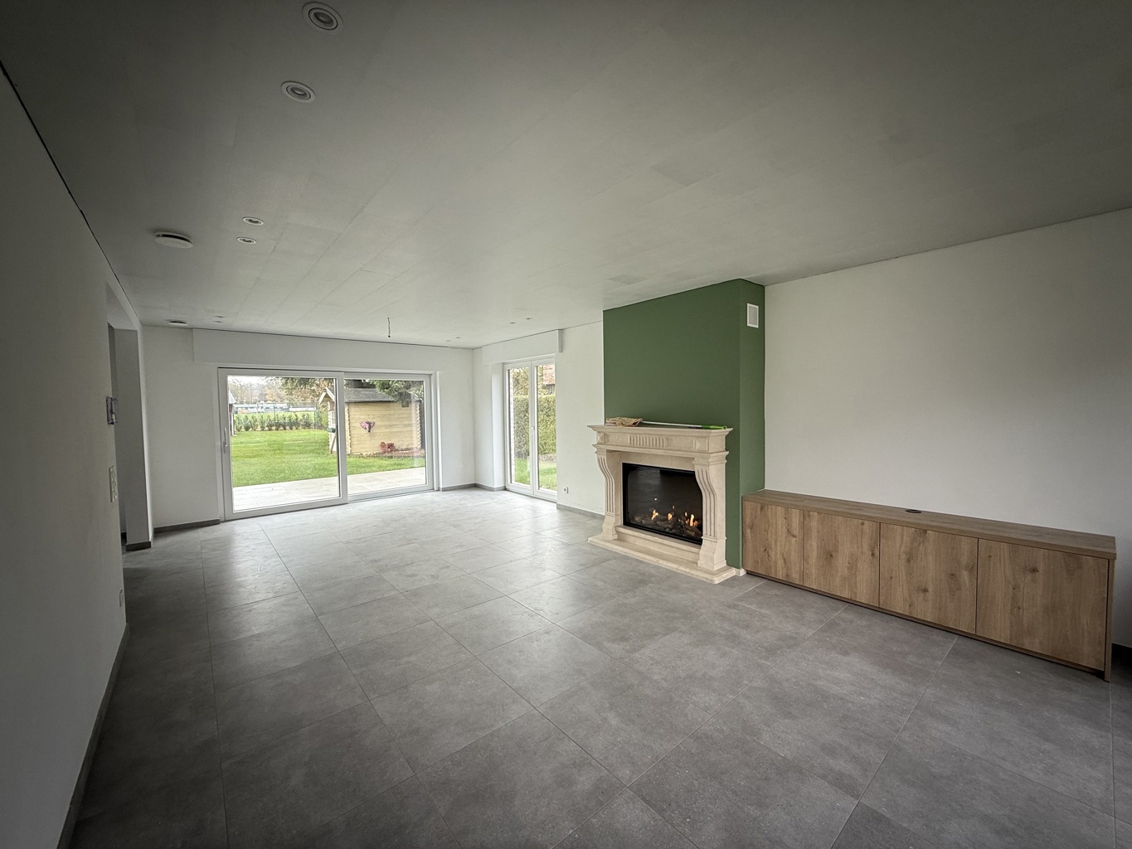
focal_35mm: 14
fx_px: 458
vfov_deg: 85.7
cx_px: 566
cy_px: 424
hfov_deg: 102.1
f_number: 2.2
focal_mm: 2.22
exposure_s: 1/99
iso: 80
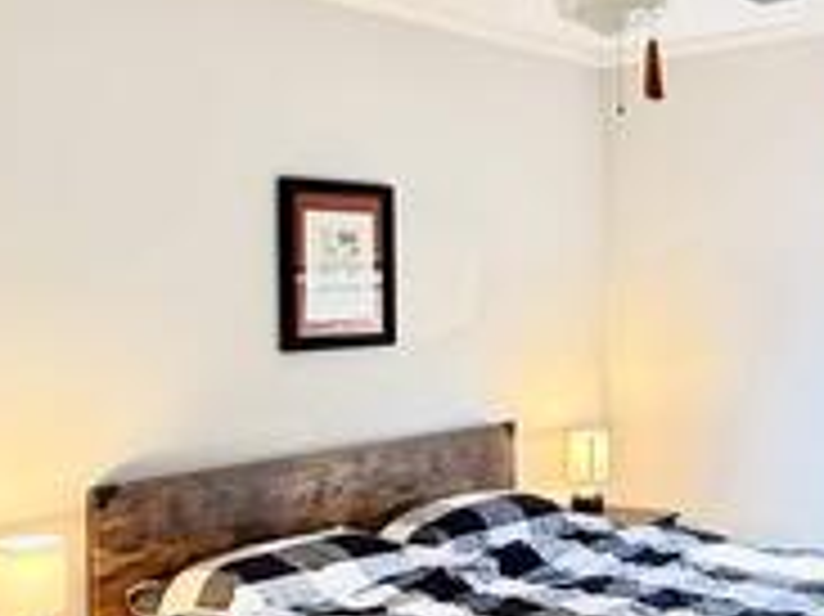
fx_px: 1166
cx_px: 738
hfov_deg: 36.6
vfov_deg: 29.6
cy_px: 247
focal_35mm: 49
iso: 160
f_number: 2.2
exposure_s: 1/60
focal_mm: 2.22
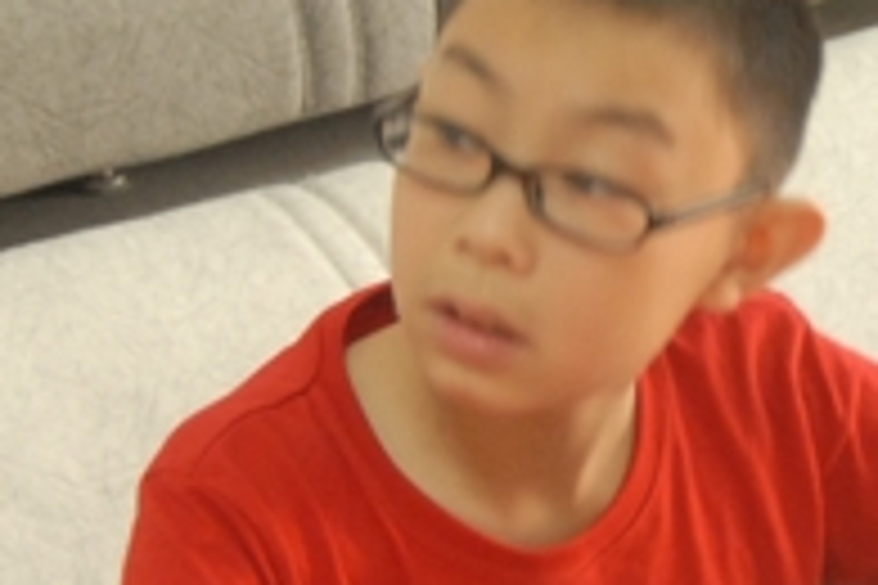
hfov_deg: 18.1
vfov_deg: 12.3
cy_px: 324
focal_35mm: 111
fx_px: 2707
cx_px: 797
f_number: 3.5
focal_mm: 24
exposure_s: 1/13
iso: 1000
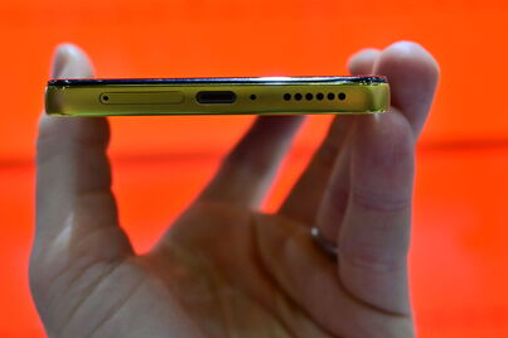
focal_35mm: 64
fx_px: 902
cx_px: 234
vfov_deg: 21.1
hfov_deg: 31.4
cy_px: 110
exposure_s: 1/100
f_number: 5
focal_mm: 28
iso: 250
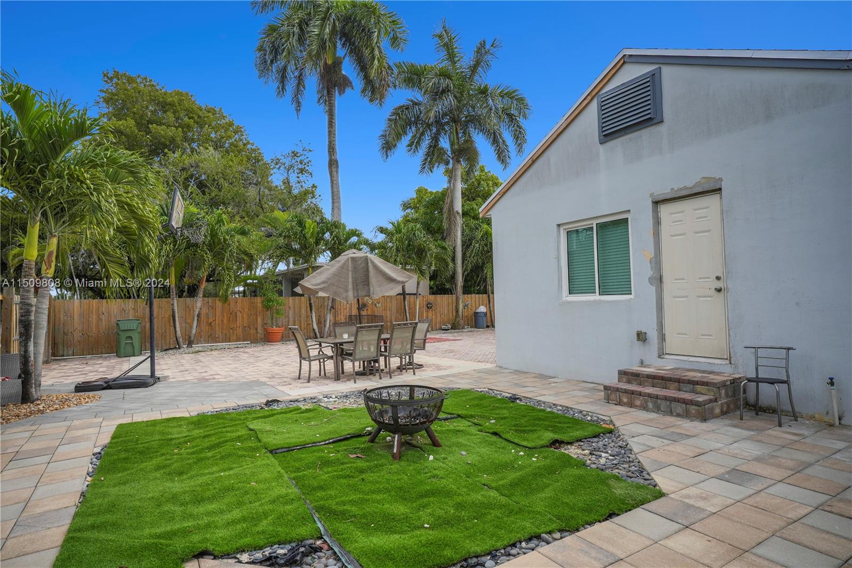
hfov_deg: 84.0
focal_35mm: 20
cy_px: 284
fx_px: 473
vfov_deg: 61.9
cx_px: 426
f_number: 6.3
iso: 250
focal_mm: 20
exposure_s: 1/1600
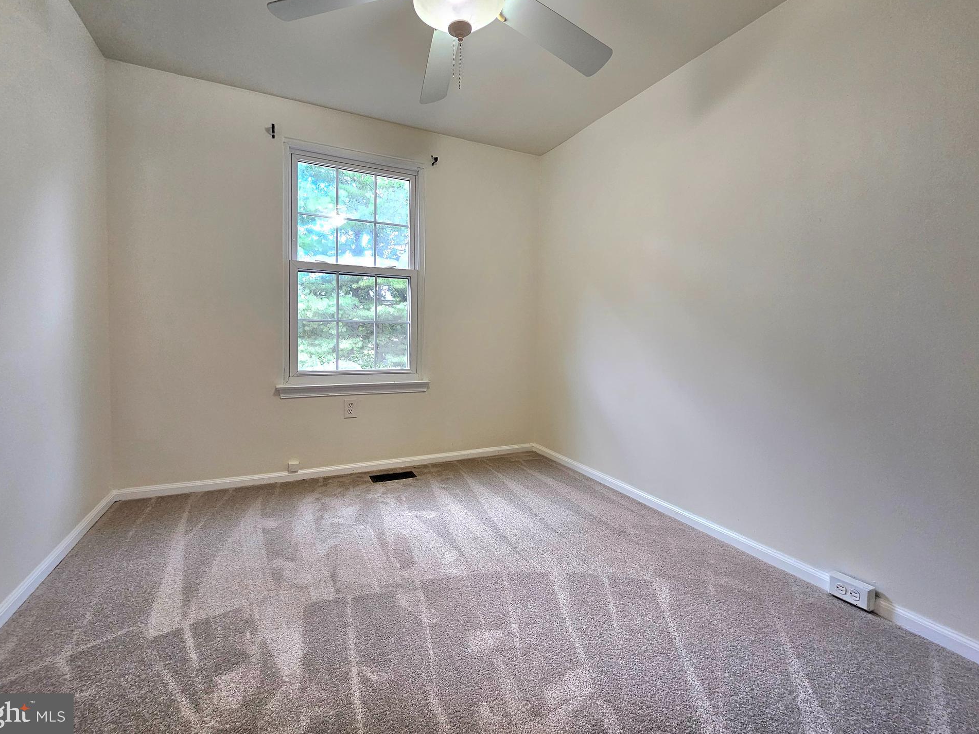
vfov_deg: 85.5
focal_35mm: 14
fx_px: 396
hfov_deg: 102.0
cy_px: 340
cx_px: 472
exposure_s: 1/60.2
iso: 160
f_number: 2.2
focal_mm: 2.2
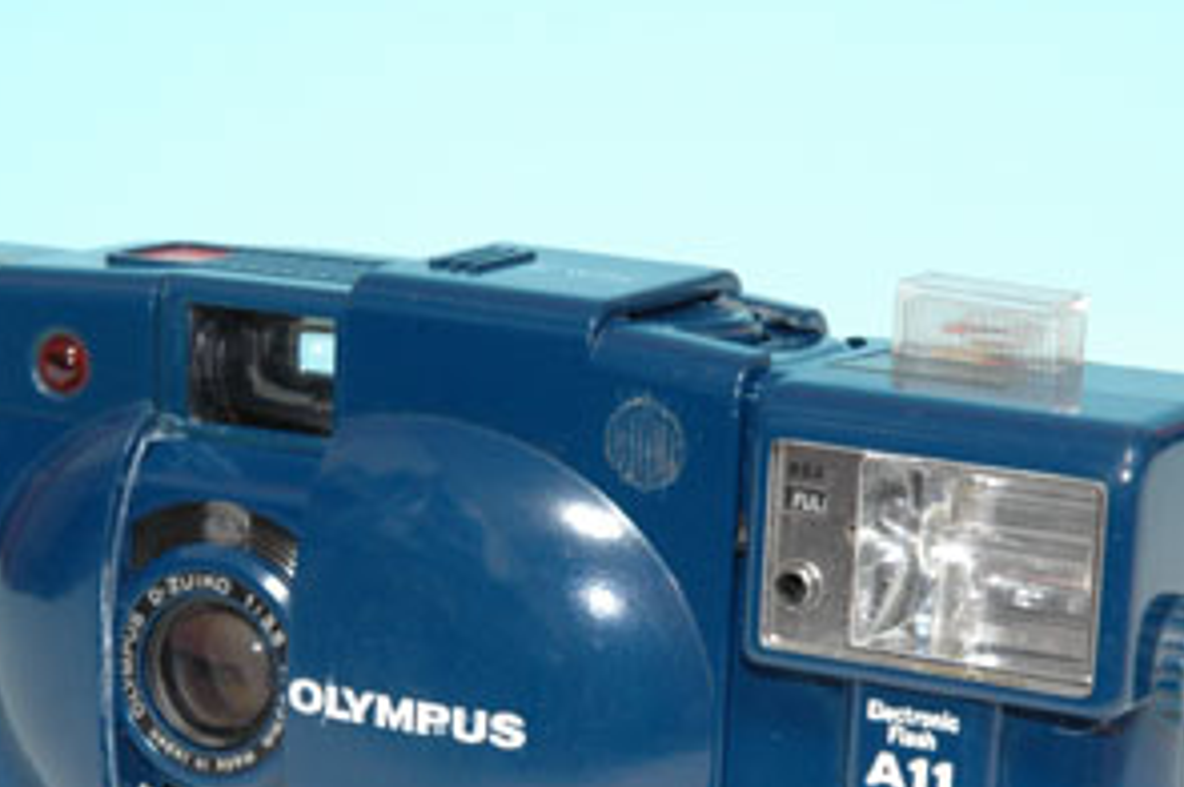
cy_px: 620
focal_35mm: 171
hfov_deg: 12.0
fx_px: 5618
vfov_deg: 8.0
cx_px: 546
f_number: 13
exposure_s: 1
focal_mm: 70
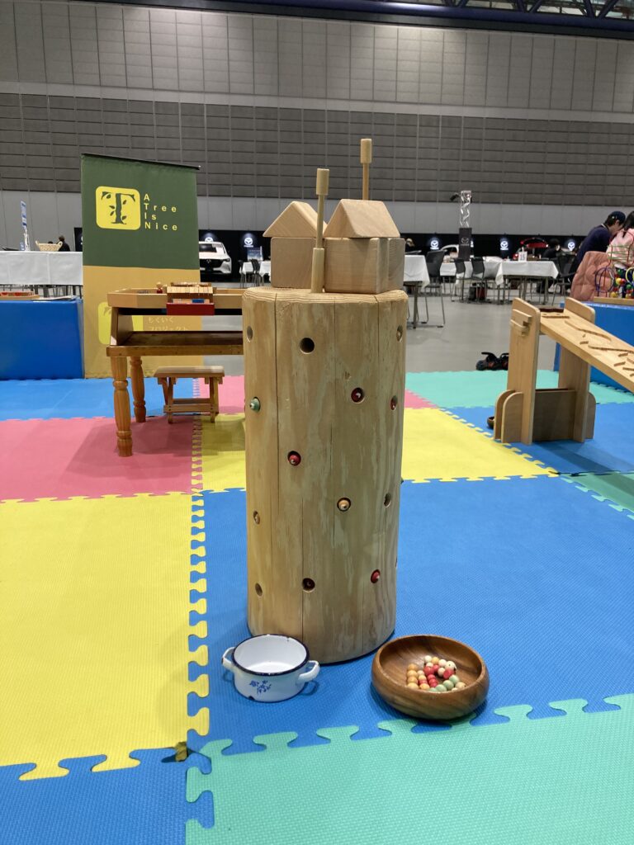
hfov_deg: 49.7
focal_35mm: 28
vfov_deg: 63.4
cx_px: 317
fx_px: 684
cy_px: 422
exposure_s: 1/100
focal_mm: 3.99
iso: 64
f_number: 1.8
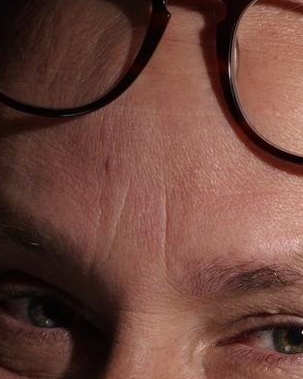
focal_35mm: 504
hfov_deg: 3.1
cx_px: 216
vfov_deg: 3.8
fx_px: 5650
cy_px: 603
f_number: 8
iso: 160
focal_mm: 85
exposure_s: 1/125
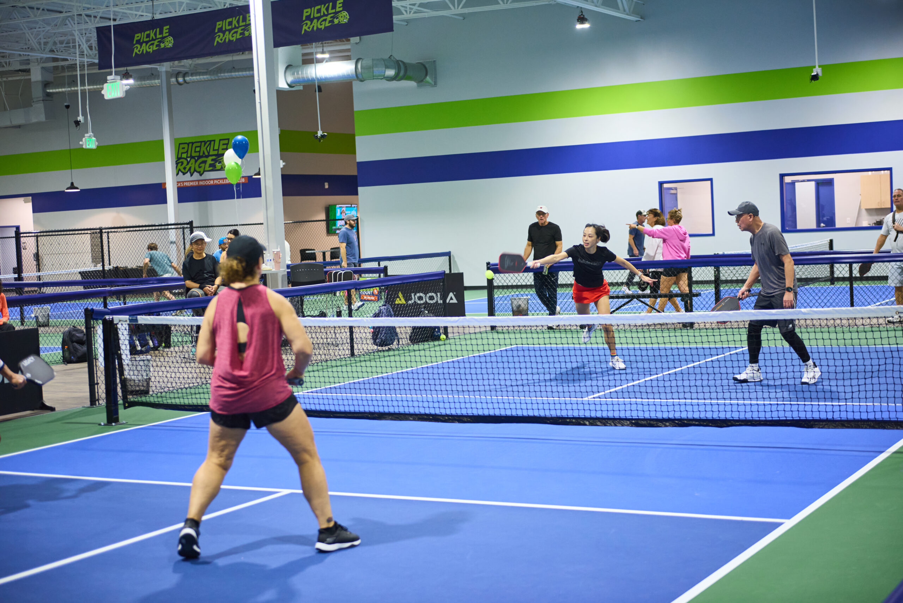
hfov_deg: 35.6
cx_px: 452
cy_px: 302
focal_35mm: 56
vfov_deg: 24.2
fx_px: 1405
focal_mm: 56
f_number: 2.8
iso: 1250
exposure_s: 1/200
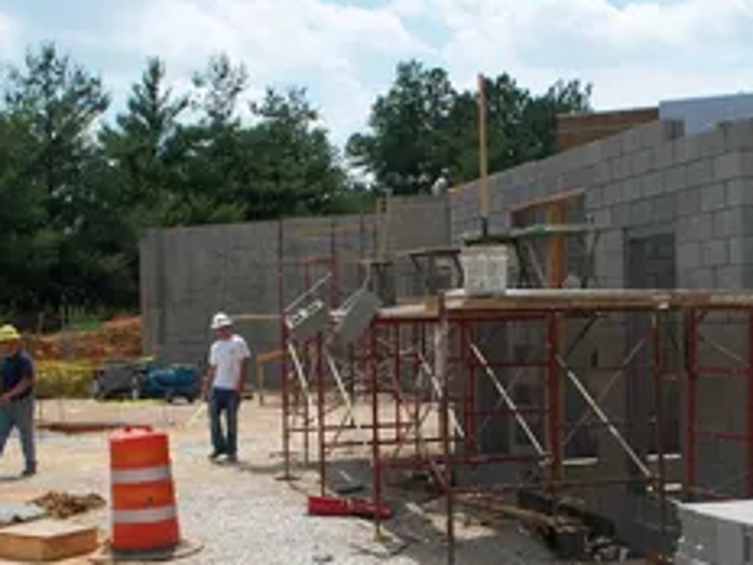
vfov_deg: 23.6
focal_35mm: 62
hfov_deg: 31.0
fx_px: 1349
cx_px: 477
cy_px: 334
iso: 64
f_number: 5
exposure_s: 1/500
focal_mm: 7.54
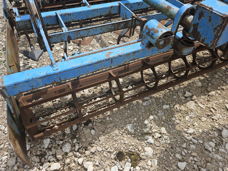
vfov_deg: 58.9
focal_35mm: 23
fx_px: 151
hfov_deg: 73.9
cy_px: 86
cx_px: 114
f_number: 1.8
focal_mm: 5.4
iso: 25
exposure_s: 1/1391
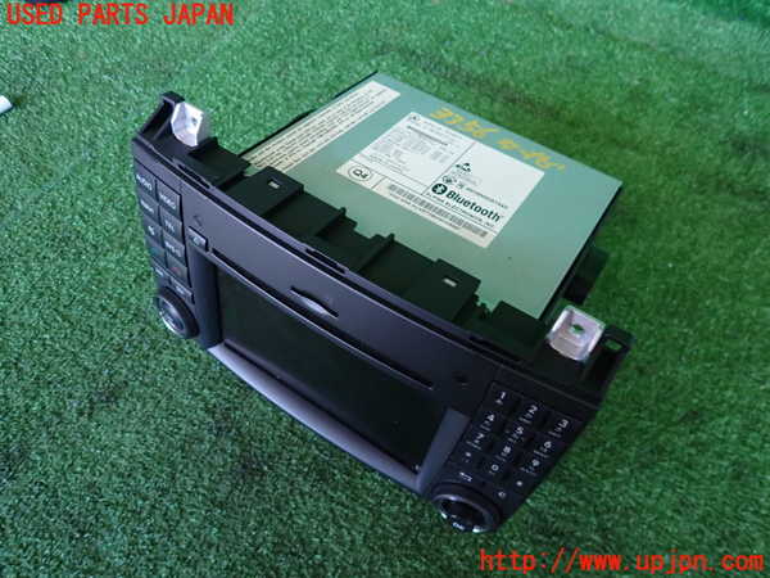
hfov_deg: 69.4
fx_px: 556
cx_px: 385
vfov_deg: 54.9
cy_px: 289
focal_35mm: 25
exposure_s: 1/30
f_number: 2
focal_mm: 4.5
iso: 250
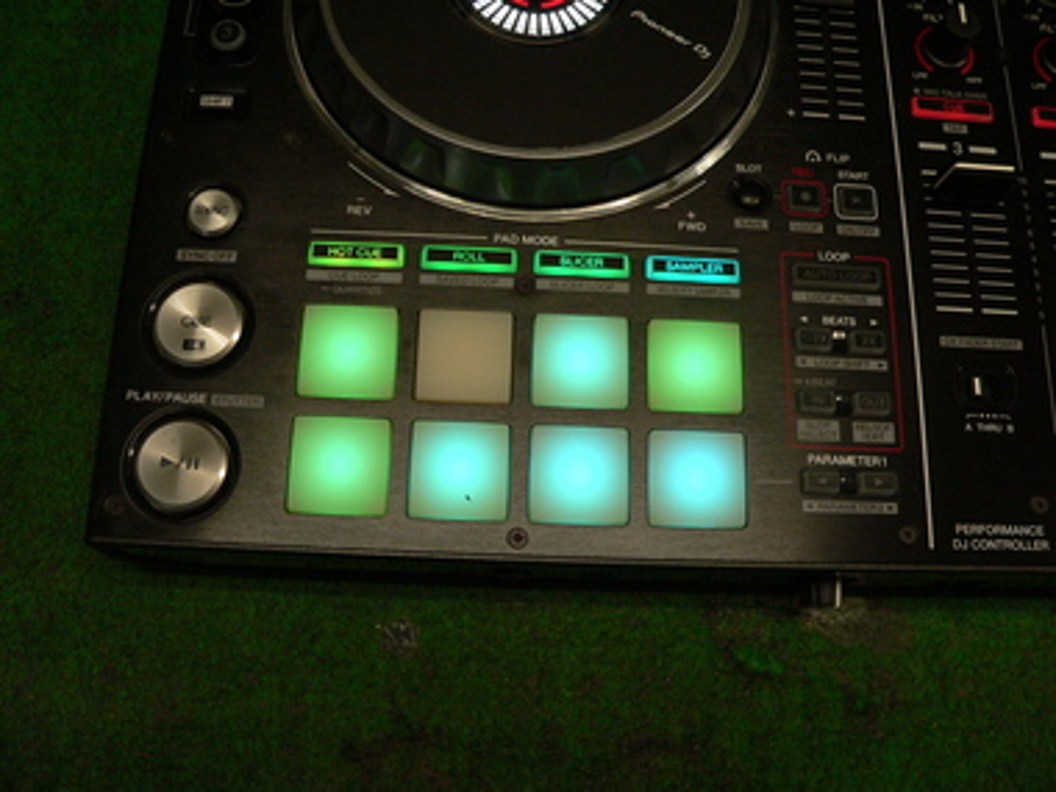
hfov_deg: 51.4
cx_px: 528
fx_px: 1098
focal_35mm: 36
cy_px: 396
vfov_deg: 39.7
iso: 200
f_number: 2.8
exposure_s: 1/80
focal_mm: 6
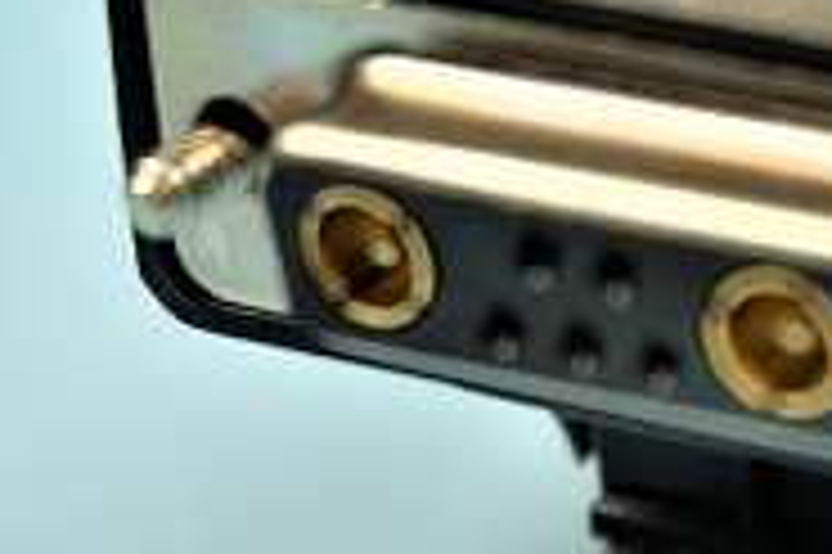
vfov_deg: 10.1
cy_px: 297
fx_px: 3140
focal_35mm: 136
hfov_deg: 14.3
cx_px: 1165
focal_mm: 28
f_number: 5
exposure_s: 1/80
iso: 100
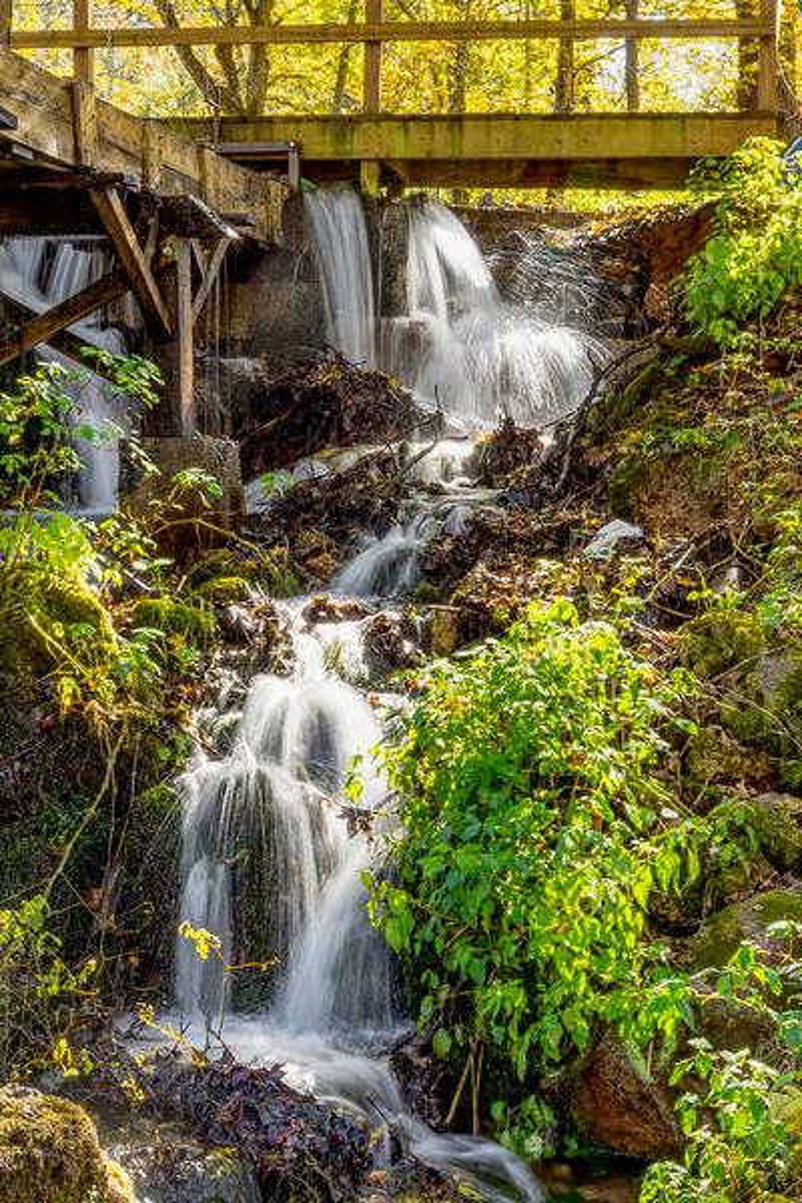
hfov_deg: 25.8
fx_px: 1754
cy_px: 602
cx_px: 401
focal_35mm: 52
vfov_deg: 37.9
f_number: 20
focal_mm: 35
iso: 100
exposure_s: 1/5
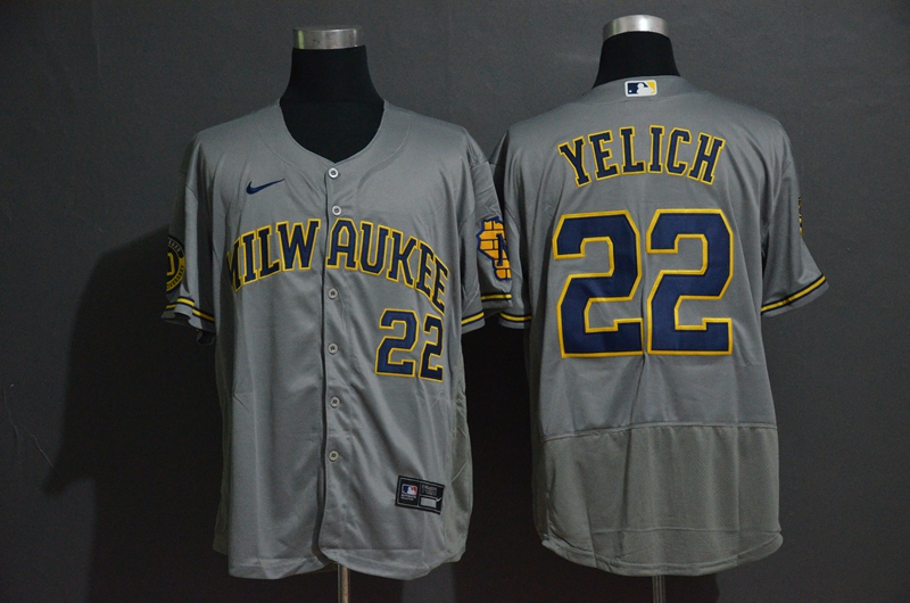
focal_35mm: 78
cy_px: 302
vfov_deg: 17.4
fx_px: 1968
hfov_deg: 26.0
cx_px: 455
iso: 4000
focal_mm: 52
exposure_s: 1/30
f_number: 4.8
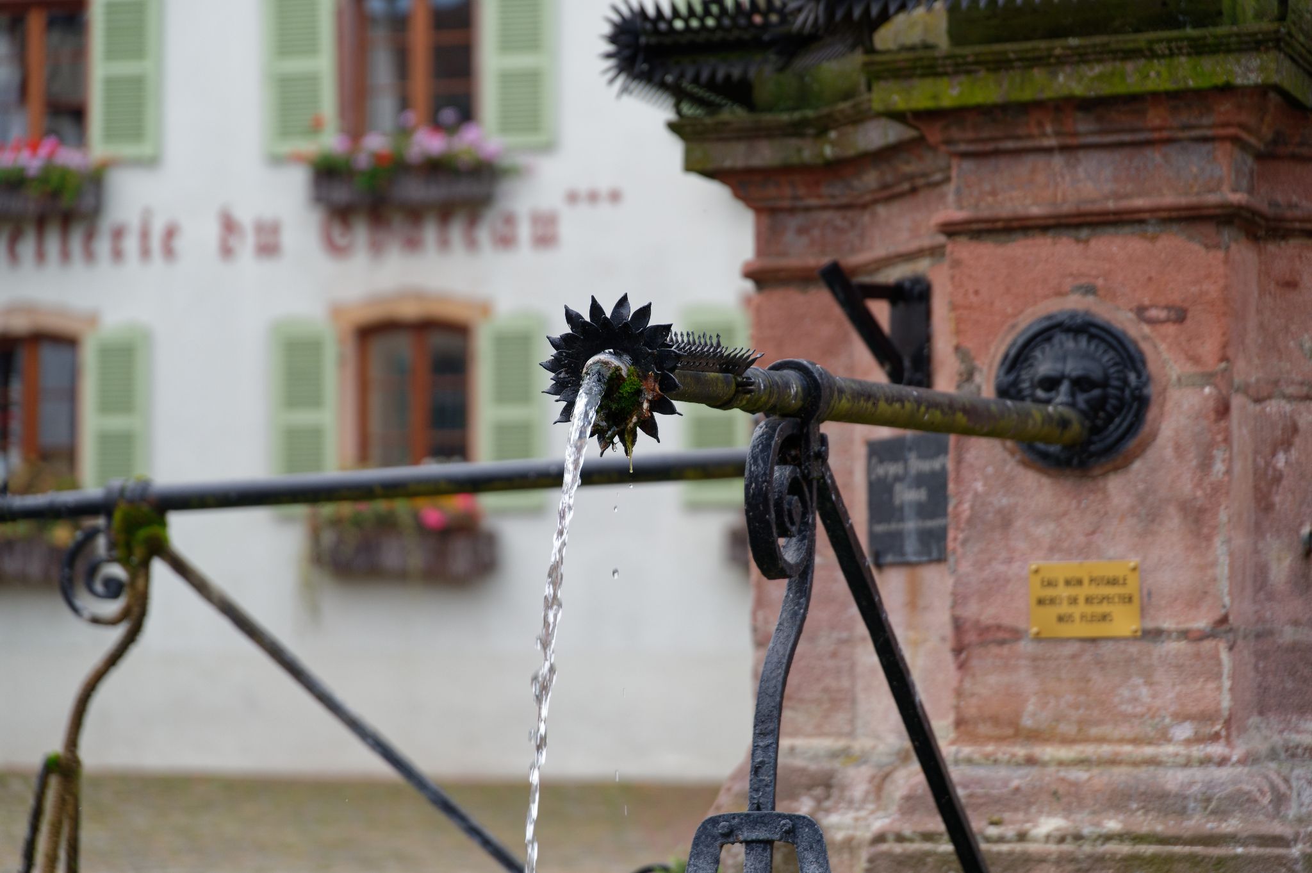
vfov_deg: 13.0
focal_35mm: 105
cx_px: 656
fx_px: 3823
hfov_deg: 19.5
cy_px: 436
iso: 100
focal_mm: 105
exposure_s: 1/320
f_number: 4
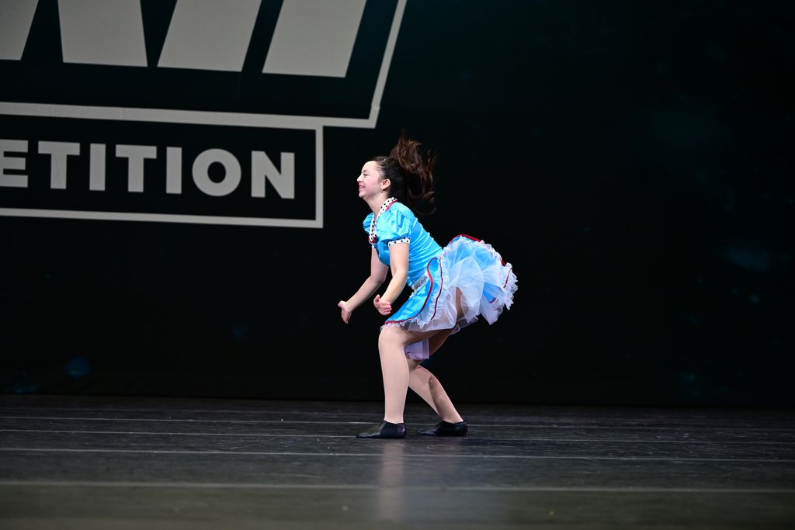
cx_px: 398
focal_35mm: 87
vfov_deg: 15.7
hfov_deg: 23.4
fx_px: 1921
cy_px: 265
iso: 2000
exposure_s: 1/800
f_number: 2.8
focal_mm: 87
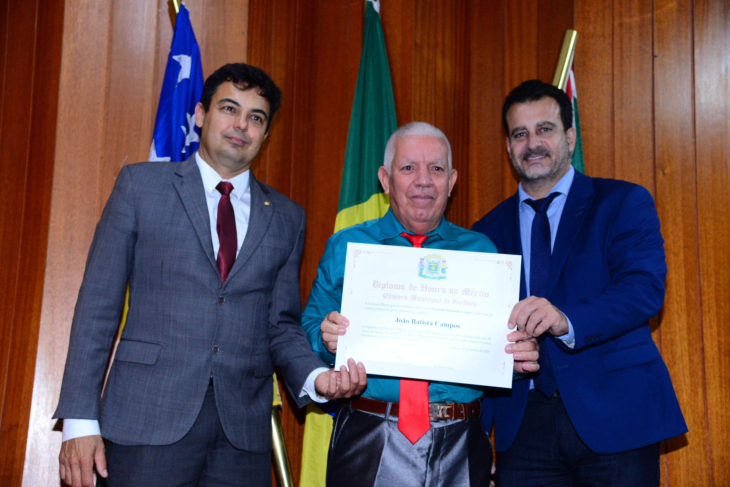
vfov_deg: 26.0
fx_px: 1055
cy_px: 244
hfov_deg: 38.2
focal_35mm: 52
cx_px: 365
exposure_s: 1/125
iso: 2500
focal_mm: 52
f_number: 4.5
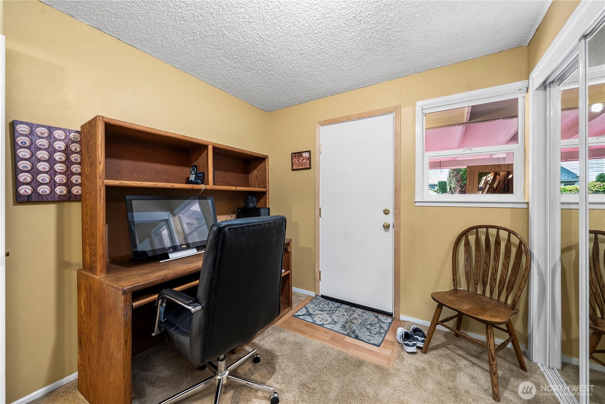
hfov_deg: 108.3
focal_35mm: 13
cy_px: 202
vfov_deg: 85.5
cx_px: 302
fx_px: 219
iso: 500
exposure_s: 1/60
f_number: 7.1
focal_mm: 13
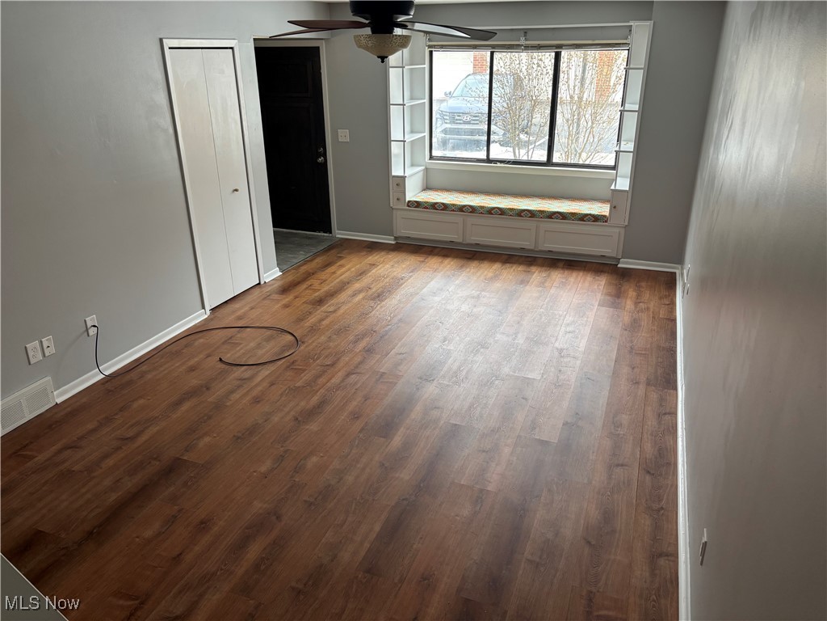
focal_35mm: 26
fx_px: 621
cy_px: 310
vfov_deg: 53.1
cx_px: 414
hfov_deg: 67.3
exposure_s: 1/120
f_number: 1.6
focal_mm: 5.96
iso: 125
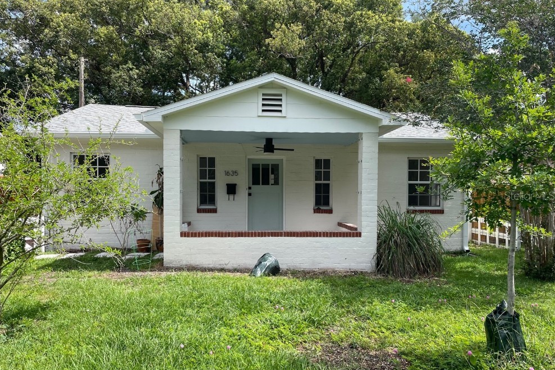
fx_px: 432
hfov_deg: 65.5
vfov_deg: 46.4
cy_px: 195
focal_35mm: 28
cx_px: 270
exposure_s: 1/1335
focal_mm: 4.2
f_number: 1.6
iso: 32
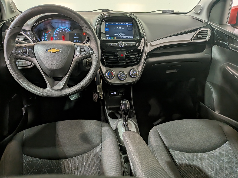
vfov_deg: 56.8
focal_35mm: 24
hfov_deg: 71.6
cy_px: 89
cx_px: 119
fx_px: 165
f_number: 1.7
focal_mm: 4.53
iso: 114
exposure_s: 1/24
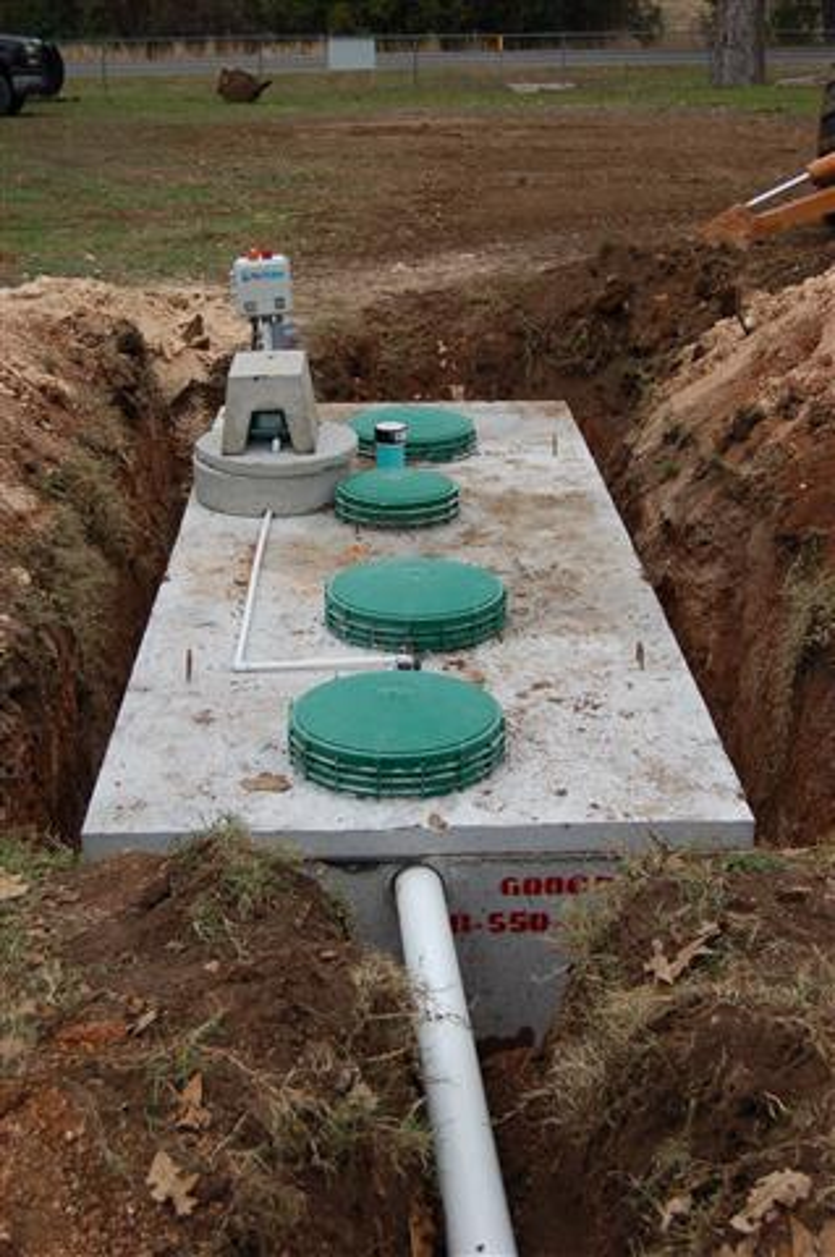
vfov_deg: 41.2
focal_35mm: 48
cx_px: 418
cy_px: 628
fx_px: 1673
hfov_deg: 28.0
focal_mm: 32
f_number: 5.6
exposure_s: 1/125
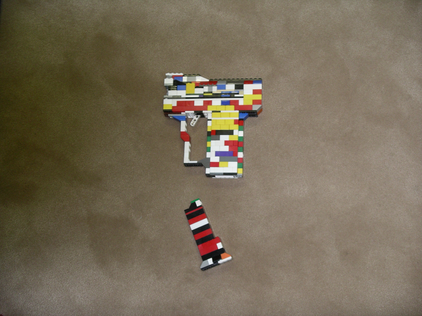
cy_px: 158
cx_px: 211
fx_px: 756
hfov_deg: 31.2
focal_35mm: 62
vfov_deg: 23.7
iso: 200
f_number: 3.3
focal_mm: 12.8
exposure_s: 1/50
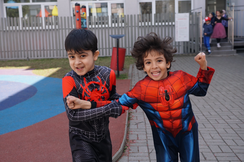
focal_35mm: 52
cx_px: 122
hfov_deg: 37.9
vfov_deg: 25.7
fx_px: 356
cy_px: 81
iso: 1000
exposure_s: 1/2000
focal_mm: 35
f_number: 4
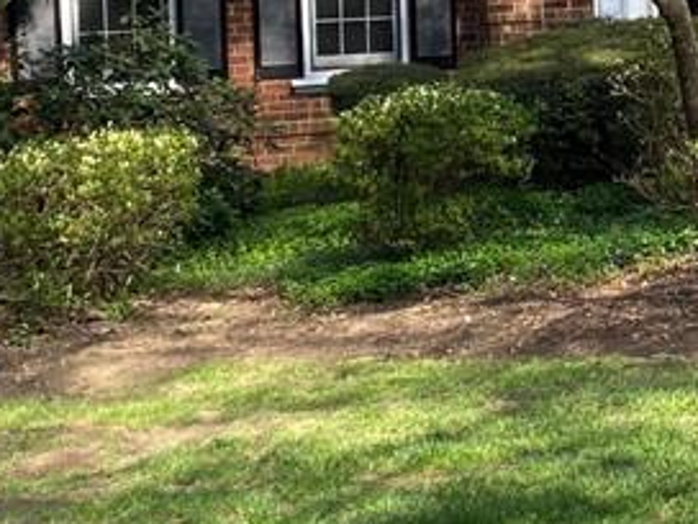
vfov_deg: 14.8
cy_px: -23
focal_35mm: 98
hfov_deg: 19.0
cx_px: 829
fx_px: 1976
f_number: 1.8
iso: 32
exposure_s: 1/666
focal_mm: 4.25
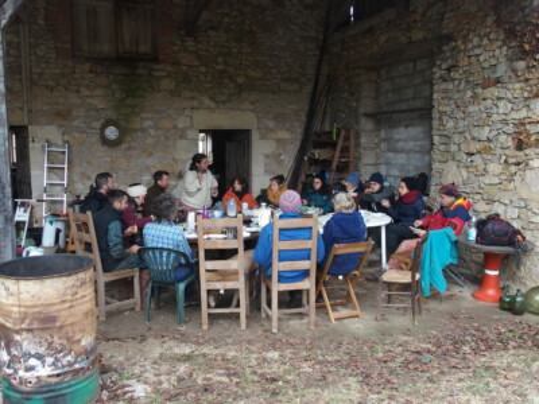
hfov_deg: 56.8
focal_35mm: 32
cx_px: 270
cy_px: 202
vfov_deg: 44.2
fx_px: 498
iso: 100
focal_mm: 6.7
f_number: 2.8
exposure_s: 1/60
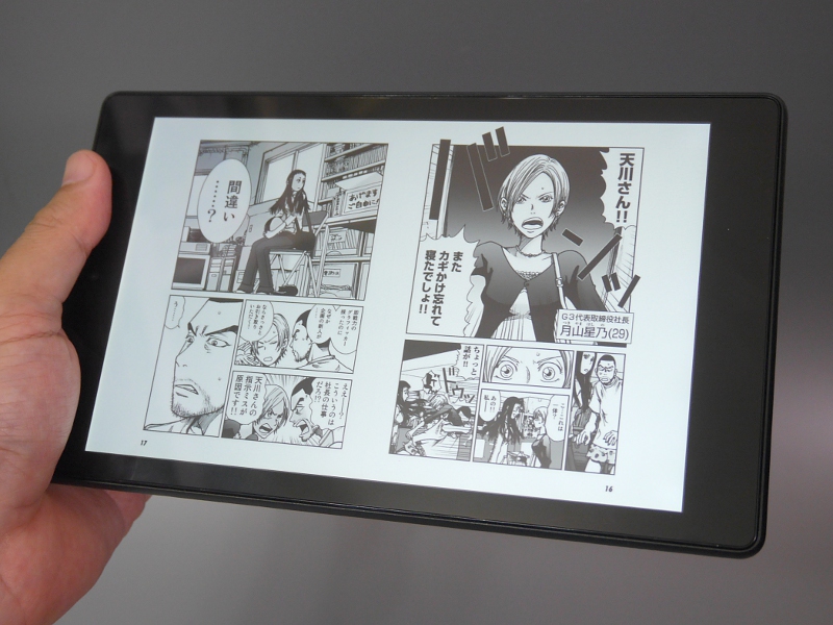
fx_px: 1059
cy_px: 312
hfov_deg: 42.9
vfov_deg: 32.9
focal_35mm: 44
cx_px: 416
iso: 500
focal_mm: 22
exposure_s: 1/60
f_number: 4.6
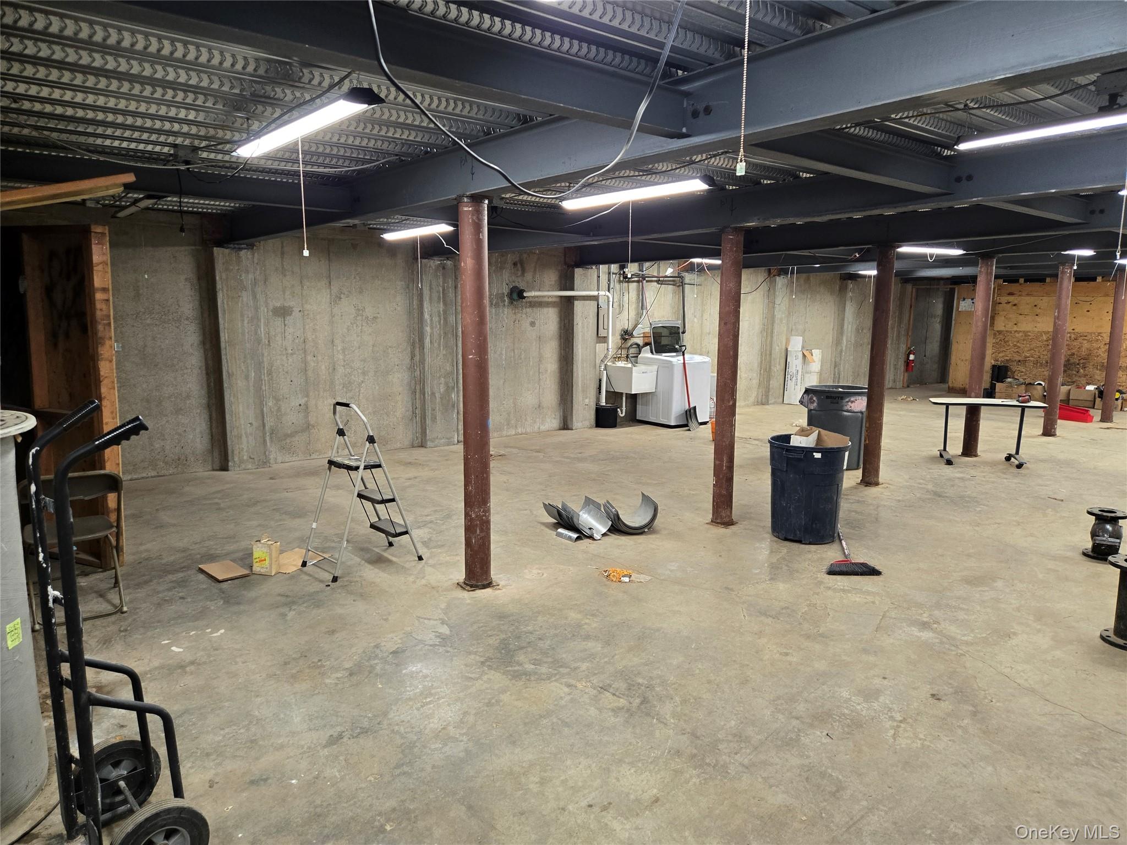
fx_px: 749
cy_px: 422
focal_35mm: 23
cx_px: 564
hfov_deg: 73.9
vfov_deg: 58.9
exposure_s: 1/120
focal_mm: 5.4
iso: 320
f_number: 1.8
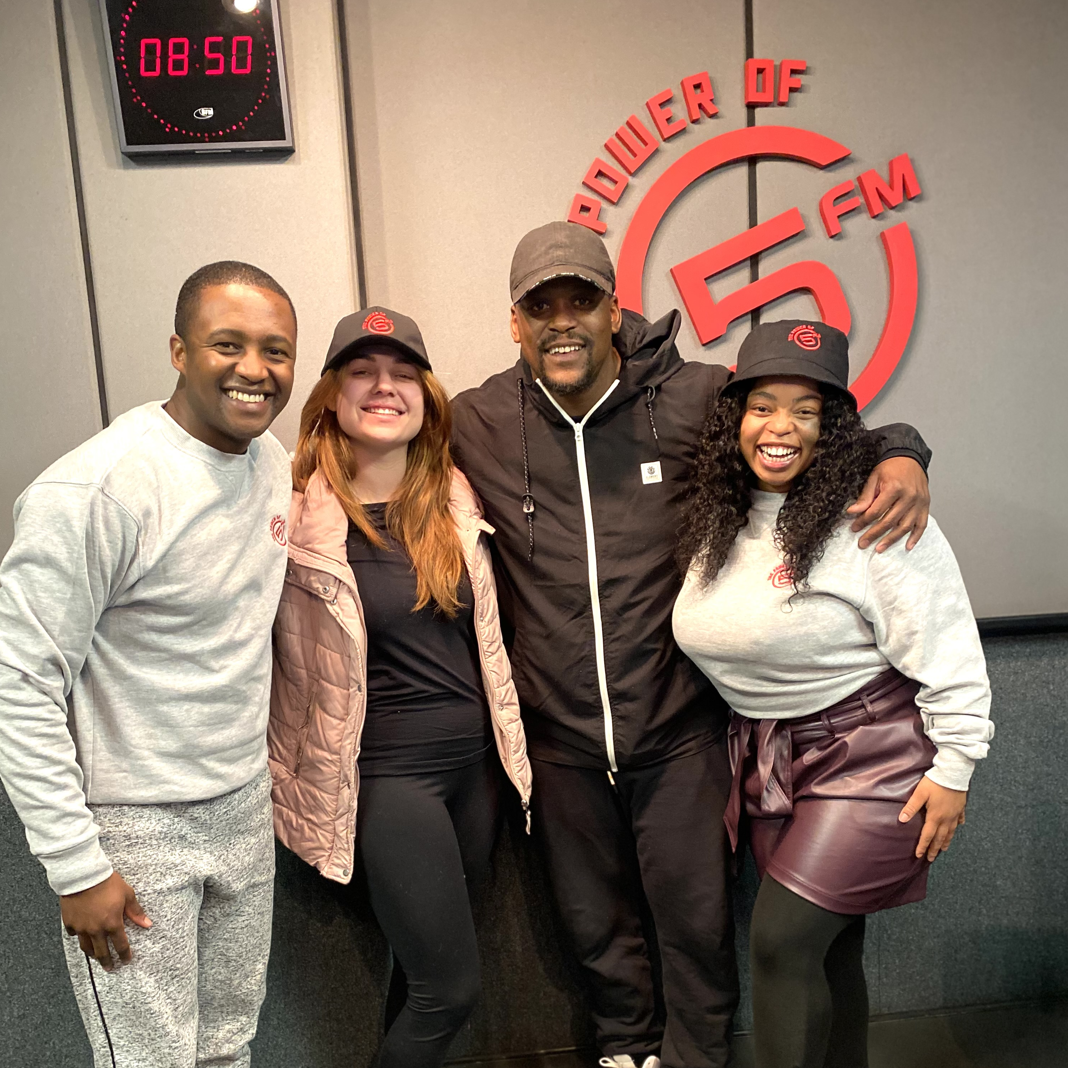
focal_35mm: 31
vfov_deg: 51.7
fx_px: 1082
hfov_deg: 52.5
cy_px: 700
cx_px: 536
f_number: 1.8
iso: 400
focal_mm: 4.25
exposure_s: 1/33
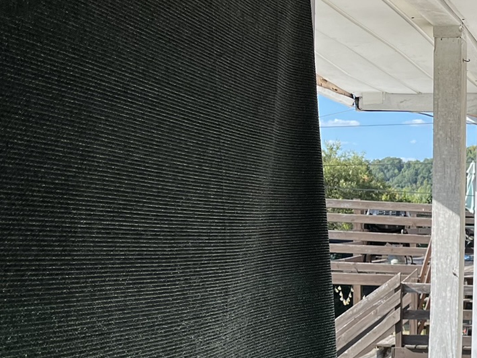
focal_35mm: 75
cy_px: 296
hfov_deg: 22.6
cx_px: 652
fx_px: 1033
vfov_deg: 19.4
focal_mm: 5.1
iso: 50
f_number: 1.6
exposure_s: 1/1458
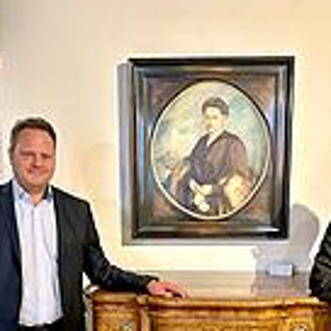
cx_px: 173
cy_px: 292
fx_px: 595
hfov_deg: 31.1
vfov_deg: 29.9
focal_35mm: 55
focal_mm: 6.86
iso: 800
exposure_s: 1/46
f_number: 1.78
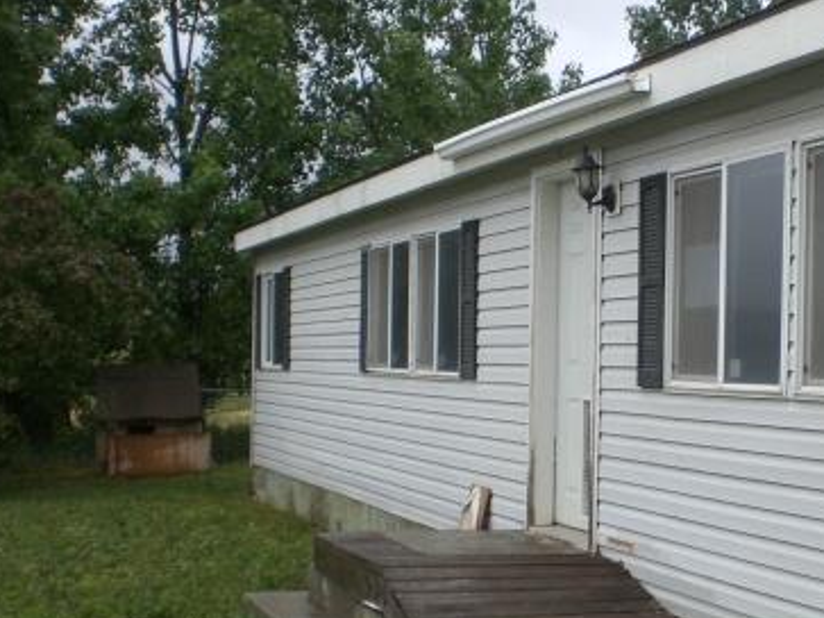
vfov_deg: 21.9
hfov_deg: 28.3
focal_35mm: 67
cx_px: 674
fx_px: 1594
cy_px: 395
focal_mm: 6.3
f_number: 4.4
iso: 50
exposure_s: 1/400
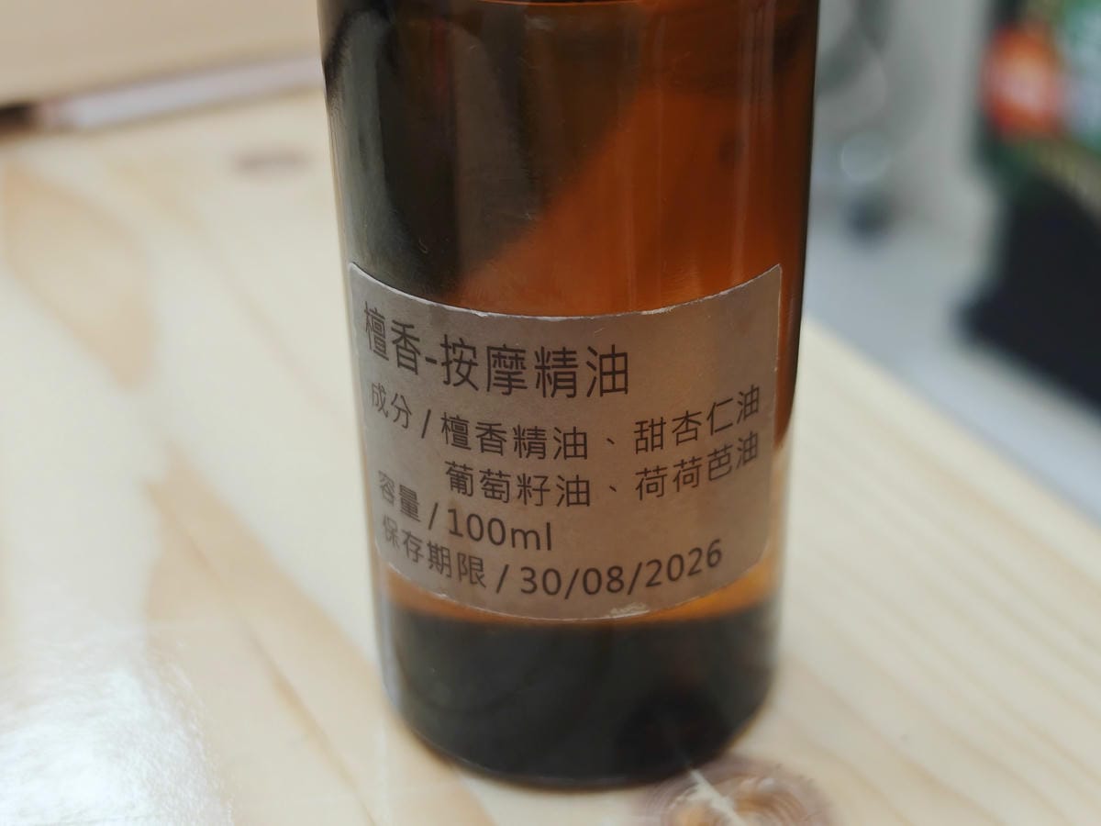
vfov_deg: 31.5
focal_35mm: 46
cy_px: 413
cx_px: 550
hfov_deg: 41.2
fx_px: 1463
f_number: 2
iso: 222
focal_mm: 8.72
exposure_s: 1/120
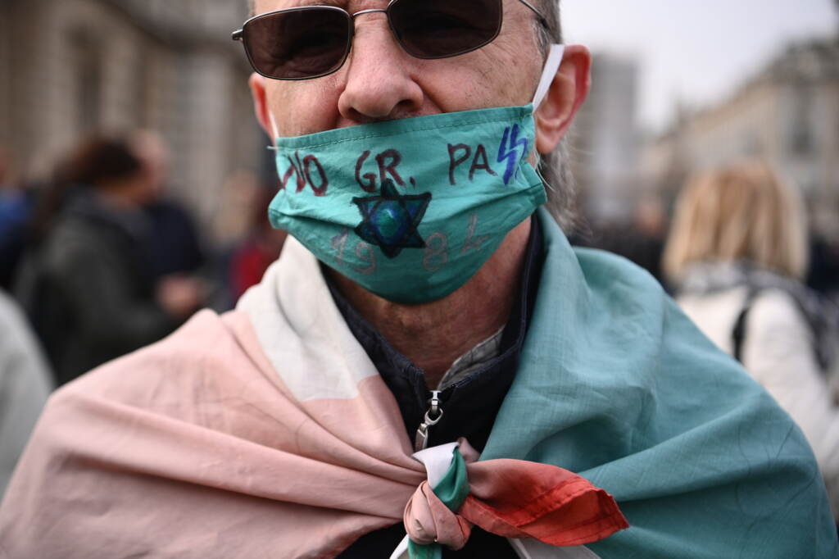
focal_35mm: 55
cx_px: 420
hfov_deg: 36.3
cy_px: 280
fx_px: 1281
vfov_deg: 24.6
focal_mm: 55
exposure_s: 1/2000
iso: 400
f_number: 3.5
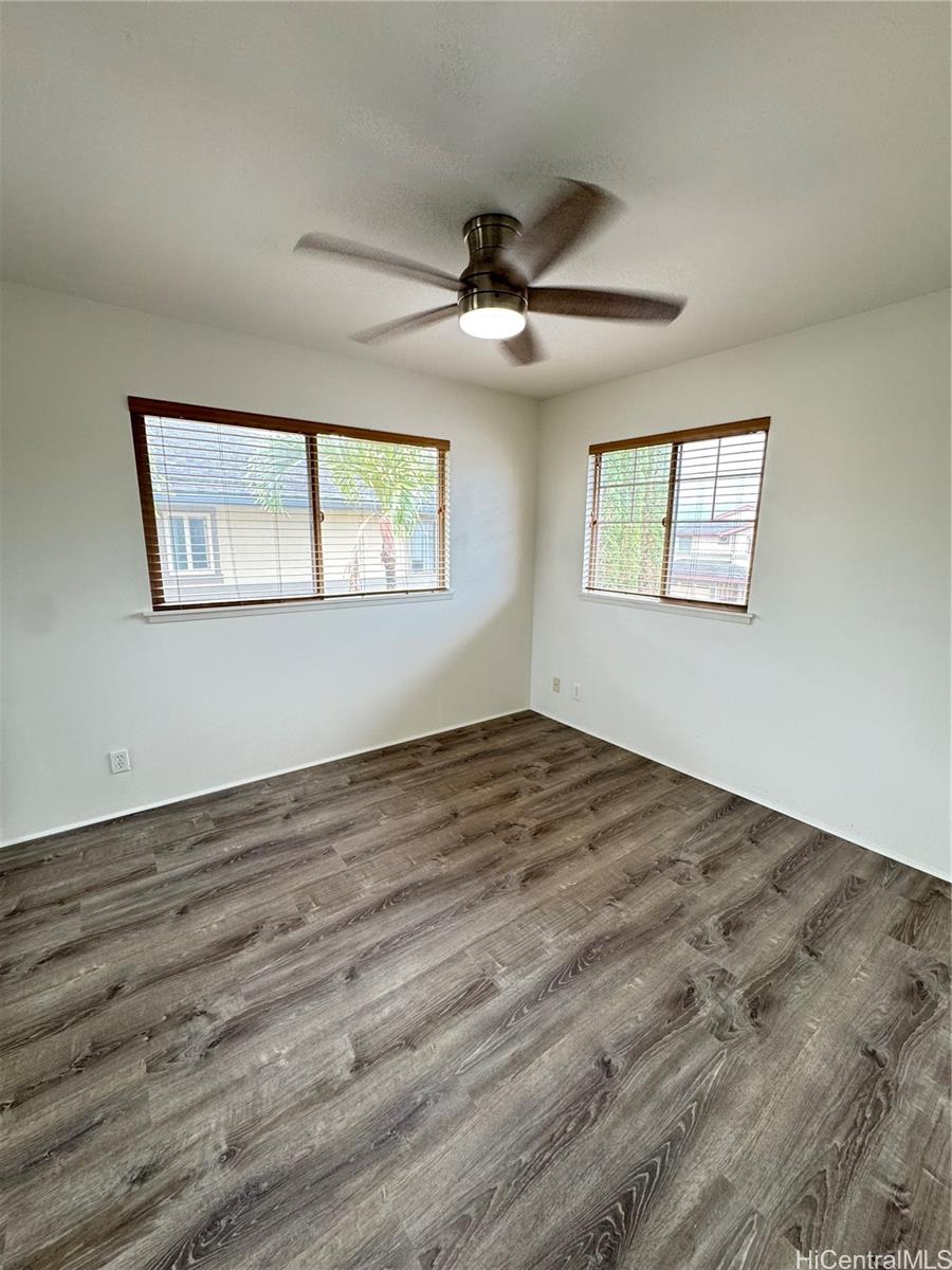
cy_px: 635
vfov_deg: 102.1
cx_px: 476
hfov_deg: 85.7
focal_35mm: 14
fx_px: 513
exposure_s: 1/60
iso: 200
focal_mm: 2.22
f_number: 2.2
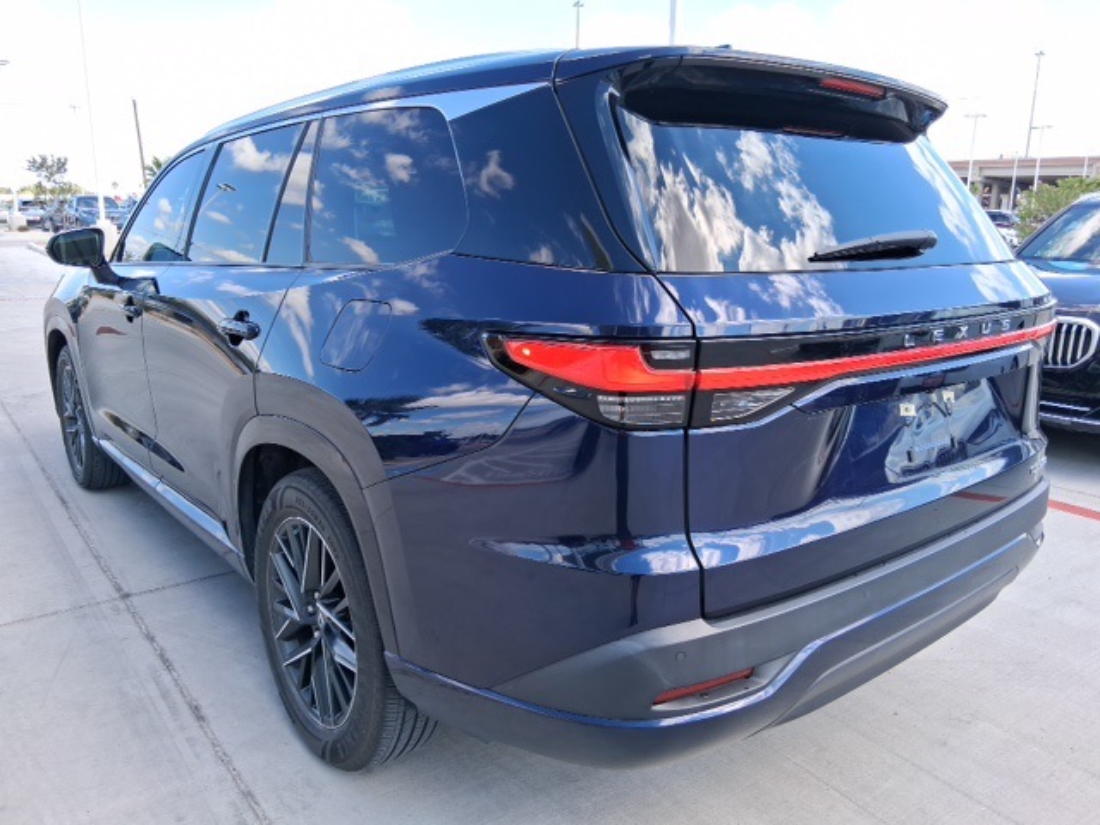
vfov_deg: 53.1
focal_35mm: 26
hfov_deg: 67.3
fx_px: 826
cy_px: 412
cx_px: 550
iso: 25
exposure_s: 1/167
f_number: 1.8
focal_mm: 3.98
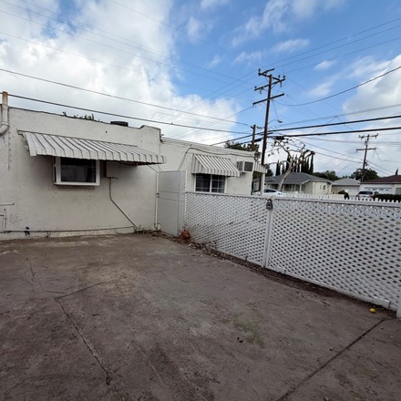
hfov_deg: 79.6
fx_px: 236
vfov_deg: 80.6
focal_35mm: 18
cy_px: 213
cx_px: 157
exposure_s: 1/770
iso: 32
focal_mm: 2.22
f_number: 2.2
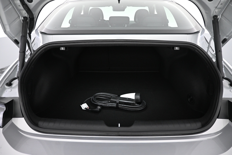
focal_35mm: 24
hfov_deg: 73.7
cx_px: 116
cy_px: 78
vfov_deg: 53.1
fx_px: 155
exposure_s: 1/50
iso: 1600
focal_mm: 16
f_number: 3.5
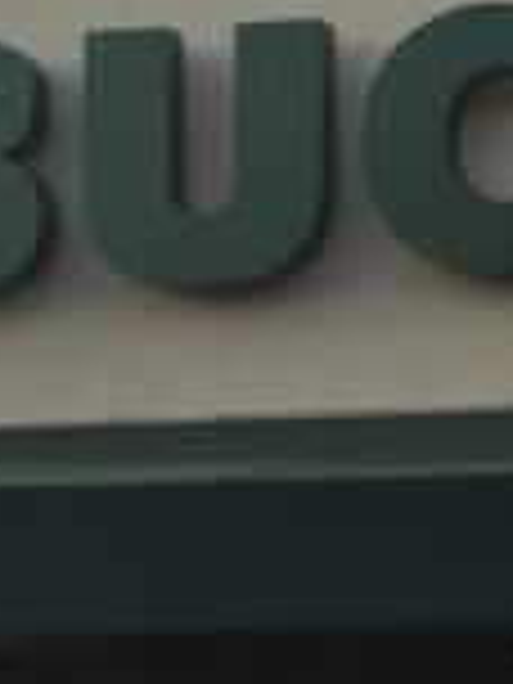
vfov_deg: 9.9
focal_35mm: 196
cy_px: 850
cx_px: 900
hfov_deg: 7.4
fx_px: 3873
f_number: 2.2
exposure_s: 1/359
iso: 32
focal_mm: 4.15
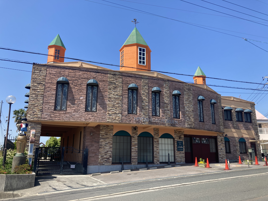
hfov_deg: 63.4
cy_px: 100
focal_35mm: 28
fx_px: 217
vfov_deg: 49.7
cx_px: 134
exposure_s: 1/1230
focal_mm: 3.99
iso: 20
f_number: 1.8
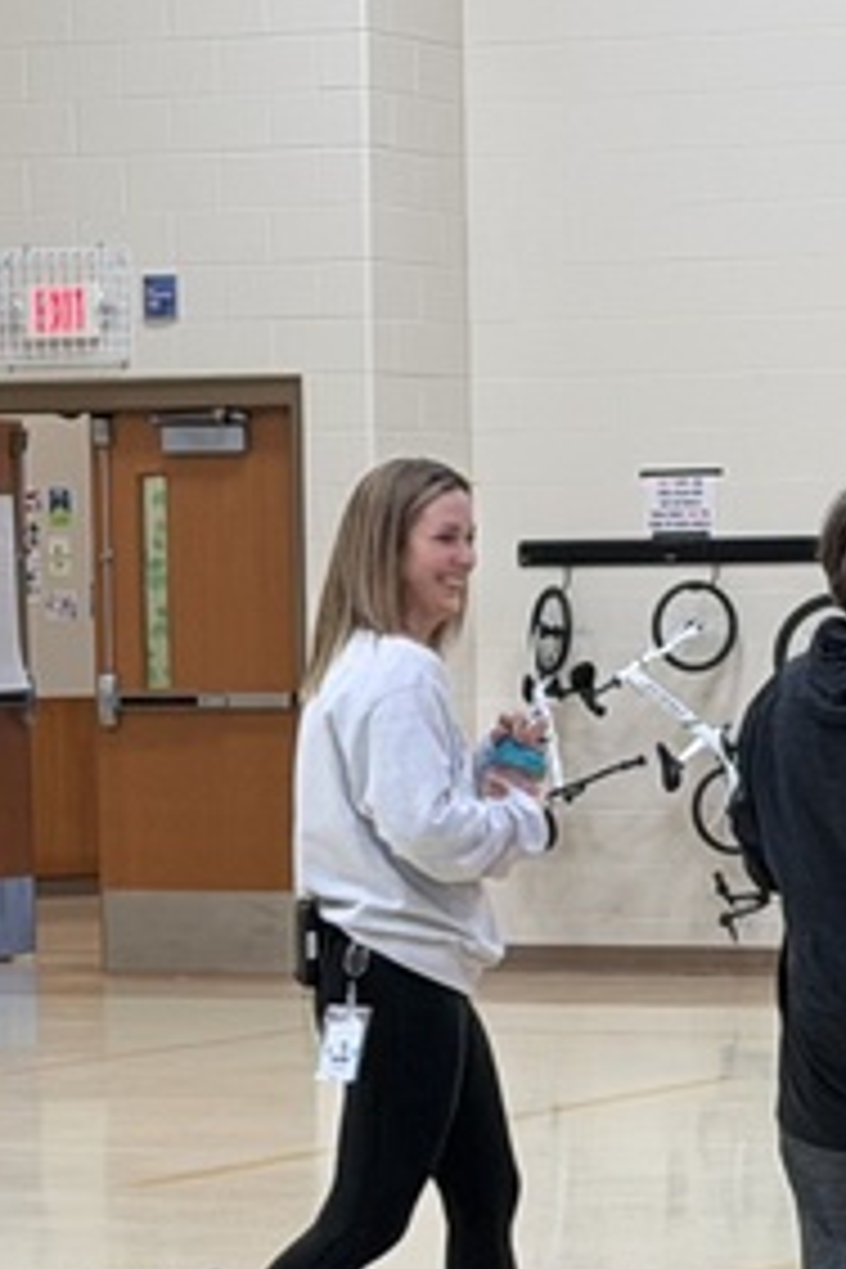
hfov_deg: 7.6
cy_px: 1188
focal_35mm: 181
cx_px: 706
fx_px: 6380
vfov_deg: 11.3
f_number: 1.78
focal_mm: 6.76
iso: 80
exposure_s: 1/61
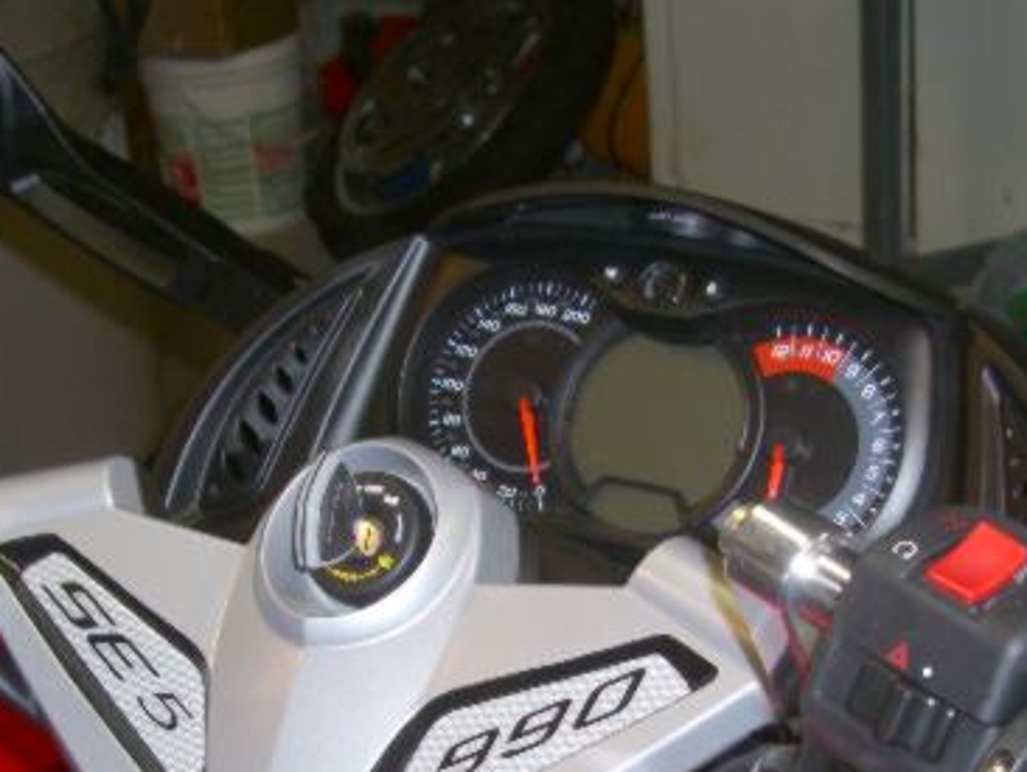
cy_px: 747
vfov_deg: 17.4
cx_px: 564
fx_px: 2464
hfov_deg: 23.5
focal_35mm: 83
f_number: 2.8
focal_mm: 7.9
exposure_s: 1/60
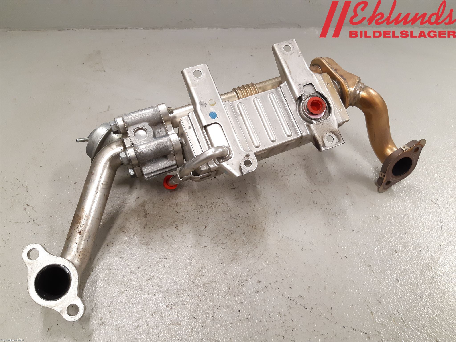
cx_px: 228
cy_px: 171
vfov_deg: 53.1
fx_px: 343
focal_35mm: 26
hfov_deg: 67.3
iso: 160
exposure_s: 1/50
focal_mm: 3.93
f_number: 1.7
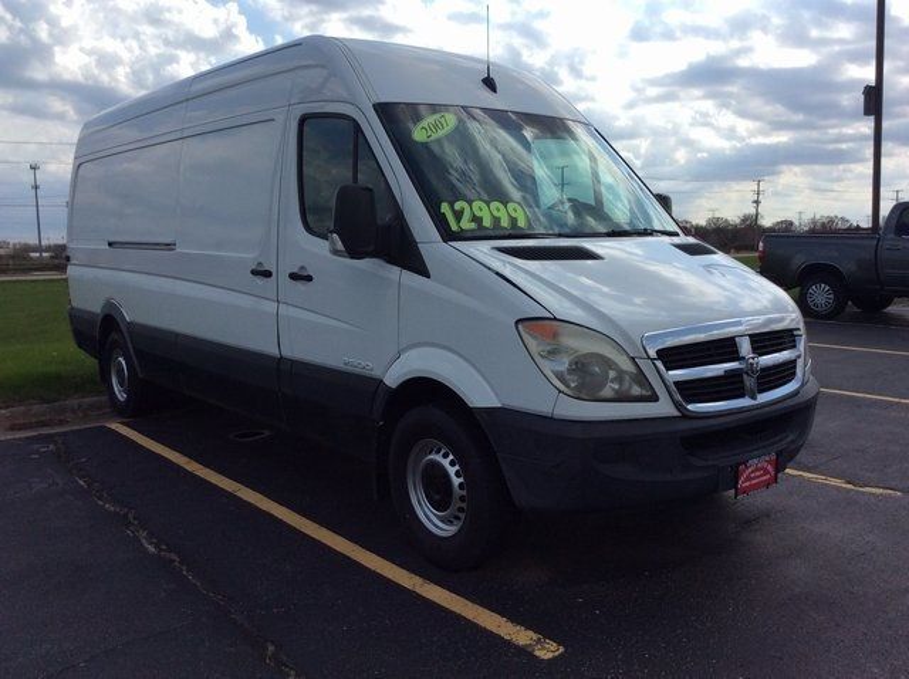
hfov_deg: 56.9
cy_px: 340
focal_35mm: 32
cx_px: 454
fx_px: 839
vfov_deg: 44.1
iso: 32
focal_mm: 3.3
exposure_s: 1/2045
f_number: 2.4
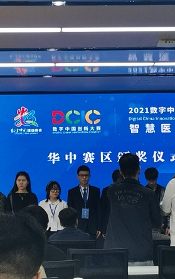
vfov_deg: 16.4
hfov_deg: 10.3
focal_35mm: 127
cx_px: 93
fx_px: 969
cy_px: 139
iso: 80
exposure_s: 1/100
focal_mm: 4.75
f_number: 1.8
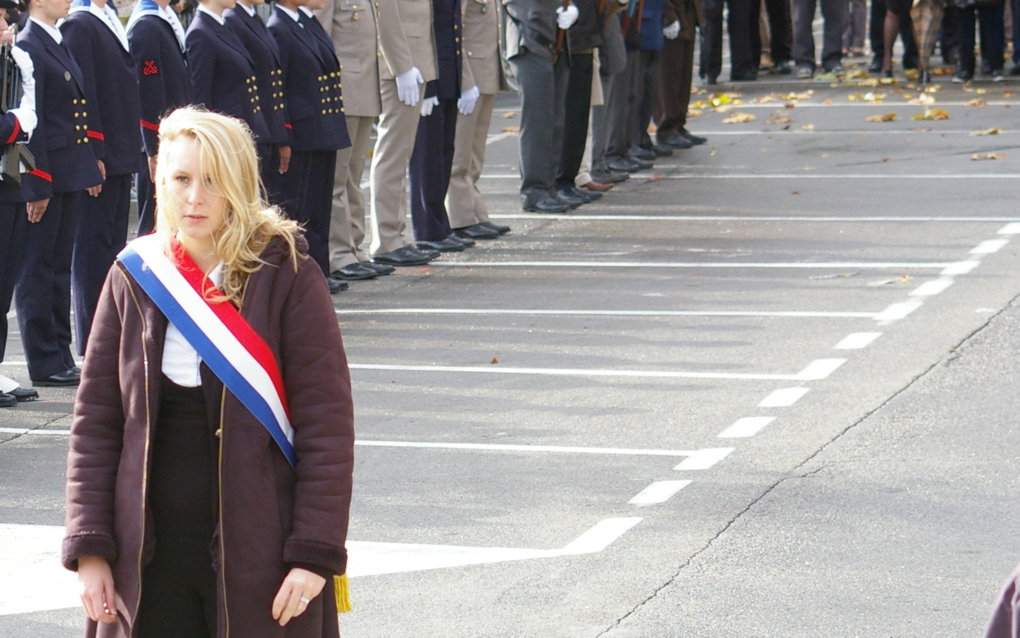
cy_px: 484
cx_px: 267
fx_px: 5891
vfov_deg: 6.2
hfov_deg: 9.9
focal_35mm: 212
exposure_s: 1/250
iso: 400
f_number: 5.6
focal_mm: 75
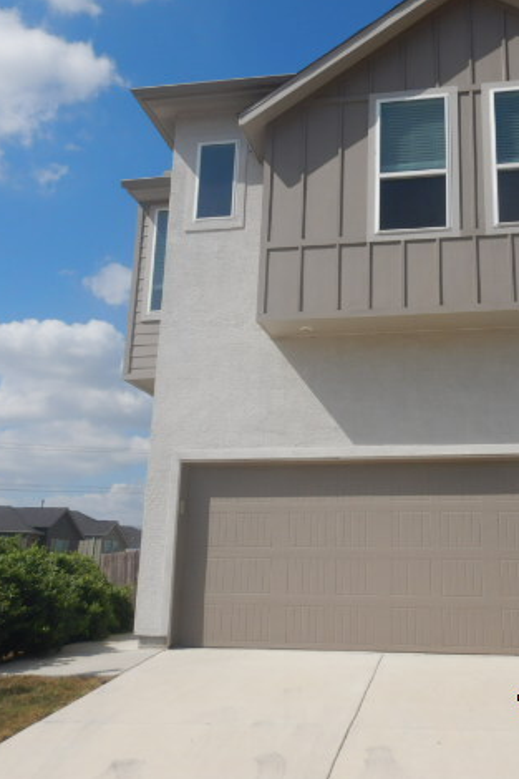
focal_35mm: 34
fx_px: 736
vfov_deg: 55.8
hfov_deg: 38.4
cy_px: 391
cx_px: 350
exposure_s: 1/400
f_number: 8.2
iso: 125
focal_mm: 4.3
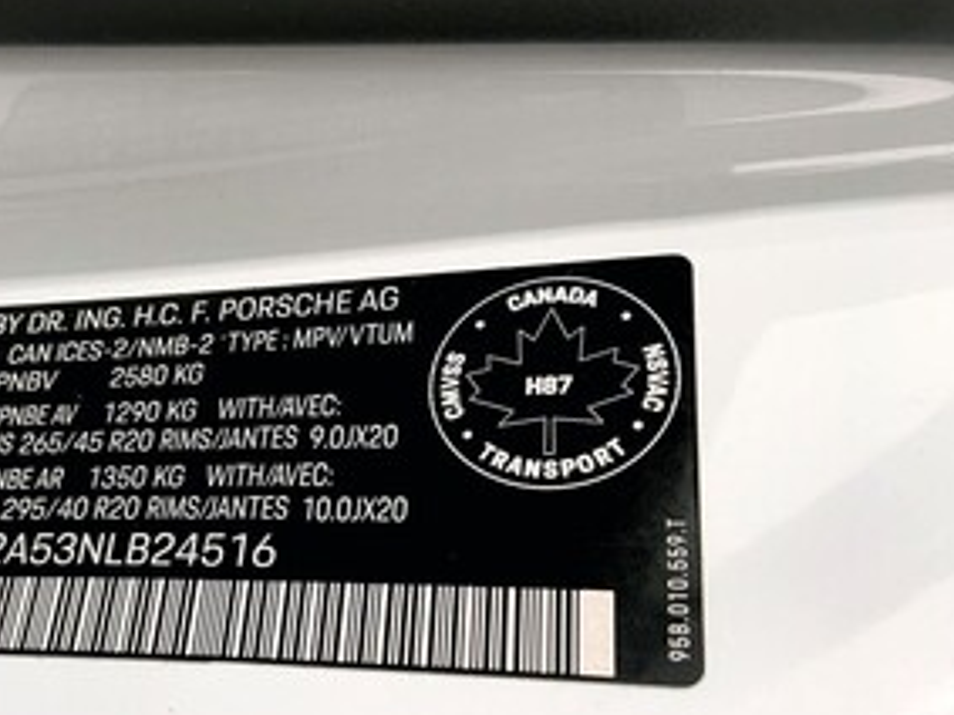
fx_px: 1185
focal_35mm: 43
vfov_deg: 33.2
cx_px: 283
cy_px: 487
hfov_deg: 43.0
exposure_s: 1/120
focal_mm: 3
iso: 50
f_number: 1.8
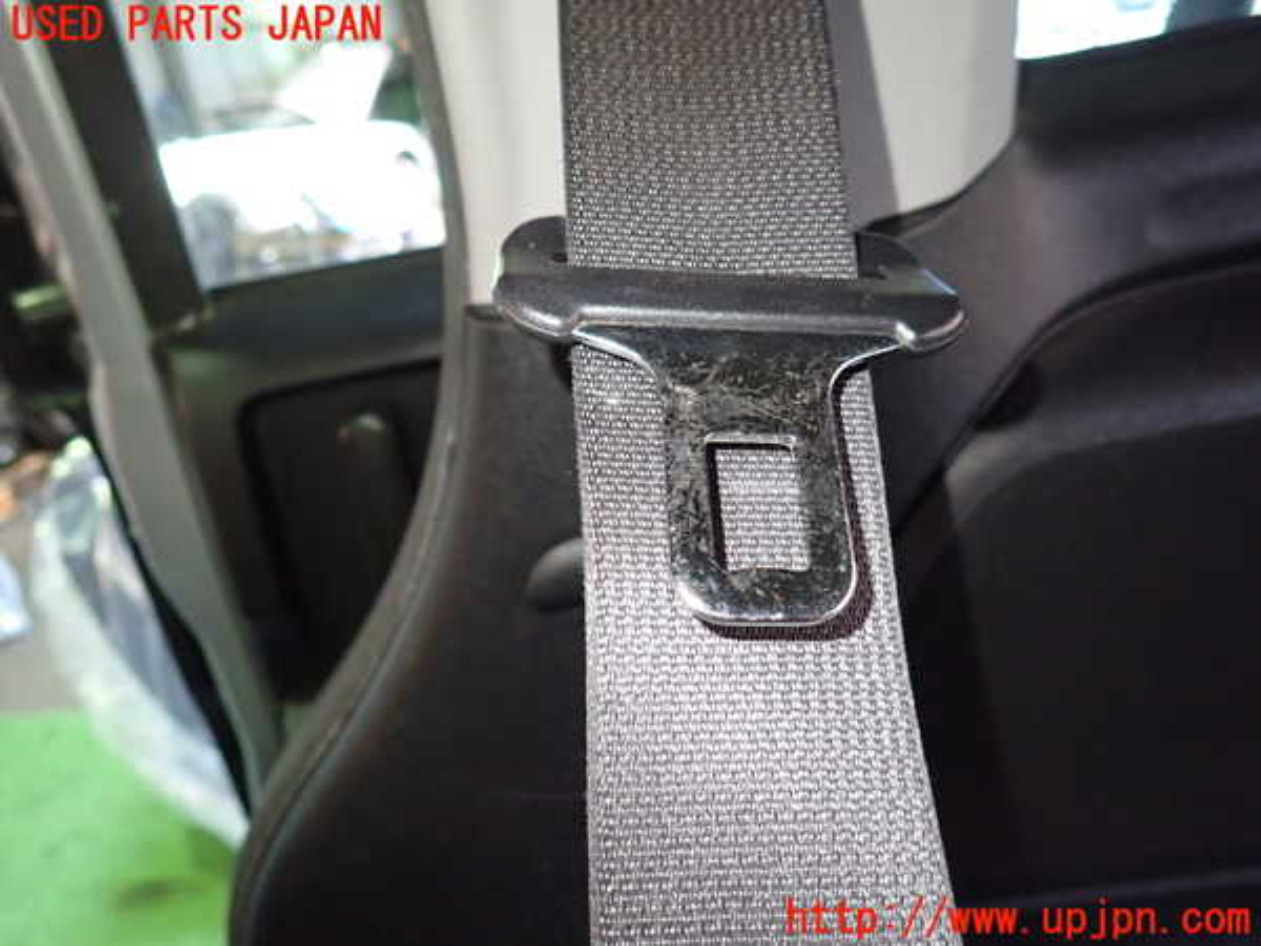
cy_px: 473
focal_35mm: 25
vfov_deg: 54.9
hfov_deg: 69.4
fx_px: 911
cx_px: 630
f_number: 2
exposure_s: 1/30
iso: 640
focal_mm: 4.5
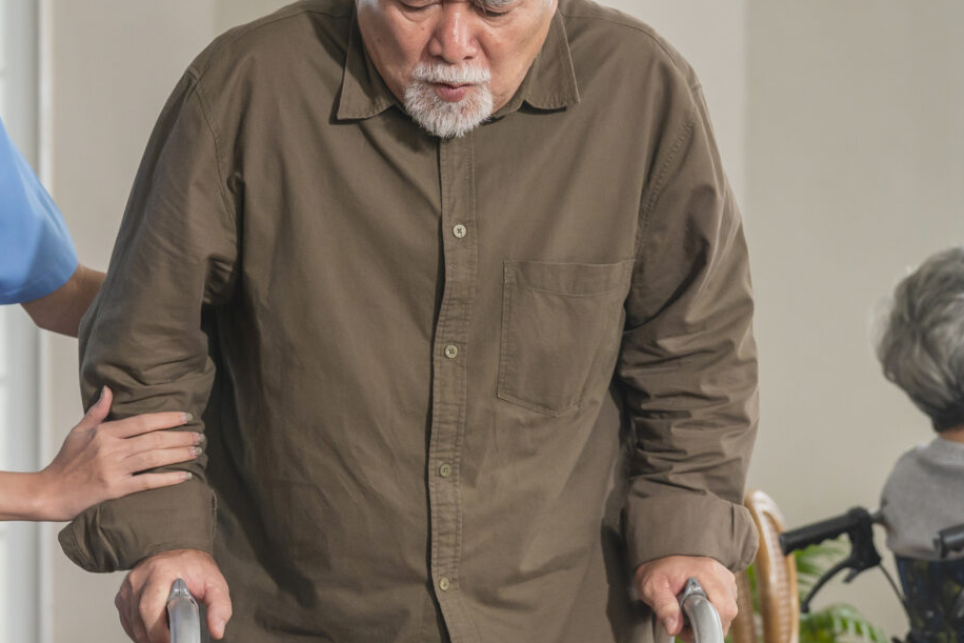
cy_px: 505
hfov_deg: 14.9
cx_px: 651
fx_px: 3669
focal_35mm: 137
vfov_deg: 10.0
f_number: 3.5
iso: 640
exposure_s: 1/500
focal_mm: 49
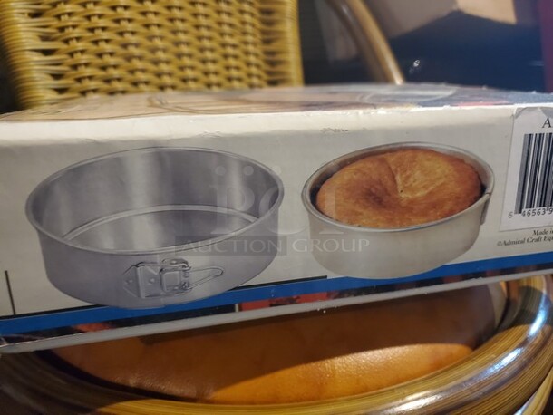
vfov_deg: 53.1
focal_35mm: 26
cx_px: 276
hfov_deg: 67.3
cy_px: 208
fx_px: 416
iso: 640
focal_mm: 4.3
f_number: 1.5
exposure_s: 1/30
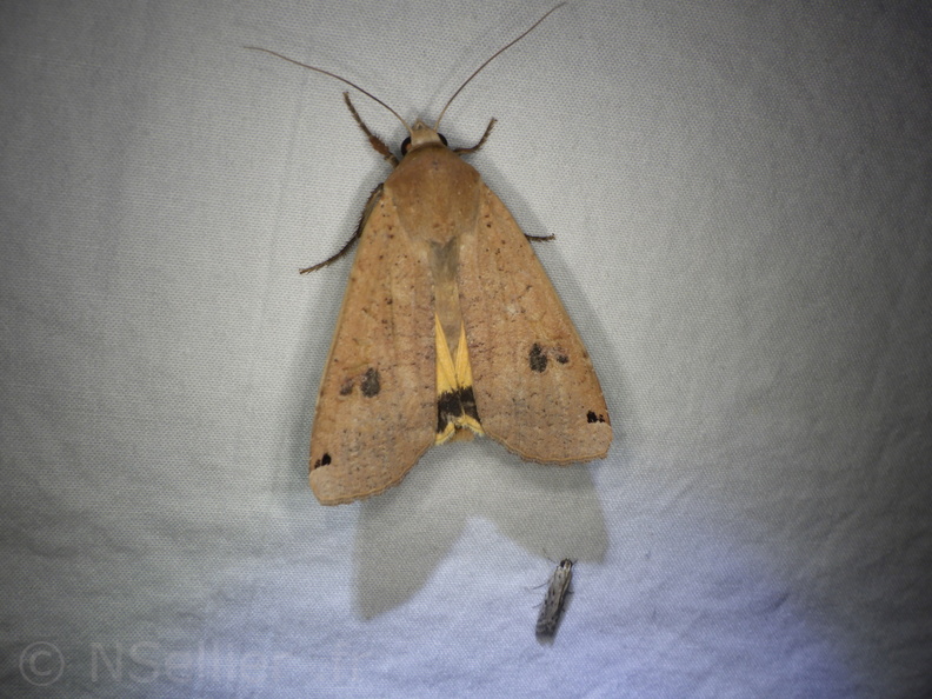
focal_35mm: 34
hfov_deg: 54.0
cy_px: 350
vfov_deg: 41.8
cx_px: 466
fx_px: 915
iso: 125
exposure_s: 1/160
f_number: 4.6
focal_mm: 6.1
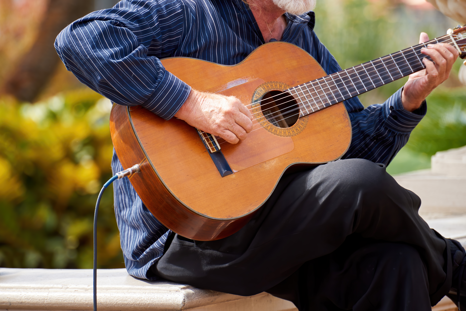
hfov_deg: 6.9
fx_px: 3884
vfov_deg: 4.6
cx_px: 233
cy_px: 156
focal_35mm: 300
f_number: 5.6
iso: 250
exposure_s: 1/400
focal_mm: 300
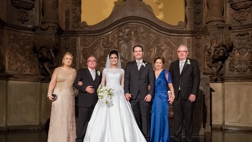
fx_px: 247
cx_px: 126
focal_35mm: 37
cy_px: 77
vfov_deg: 32.0
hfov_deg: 54.0
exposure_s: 1/125
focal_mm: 23
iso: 4000
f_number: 4.5
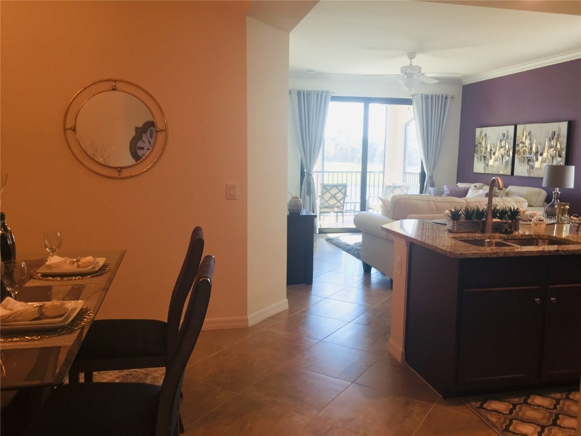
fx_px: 487
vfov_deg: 48.2
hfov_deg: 61.7
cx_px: 290
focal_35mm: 29
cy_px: 218
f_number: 2.2
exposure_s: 1/40
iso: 32
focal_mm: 4.15
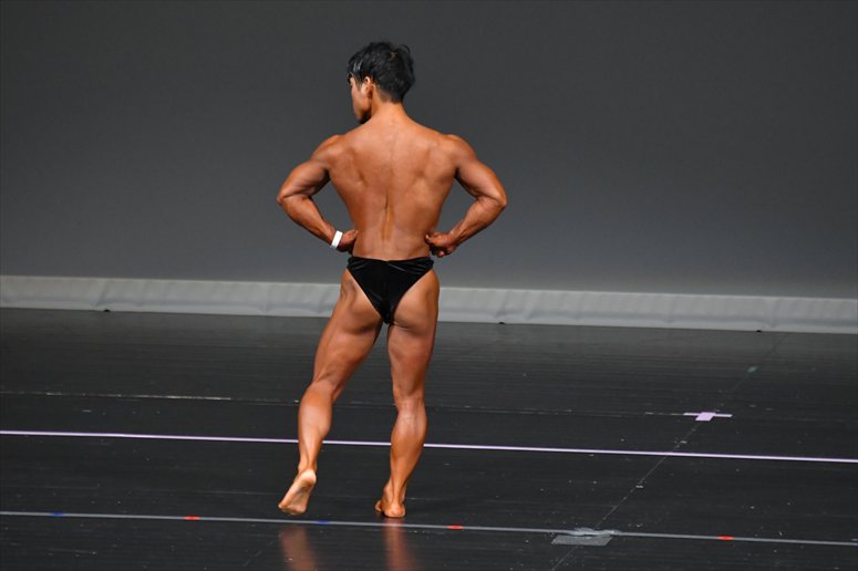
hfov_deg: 5.5
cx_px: 429
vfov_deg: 3.7
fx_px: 8933
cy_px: 286
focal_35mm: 375
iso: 4000
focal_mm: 250
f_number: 5.6
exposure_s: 1/400
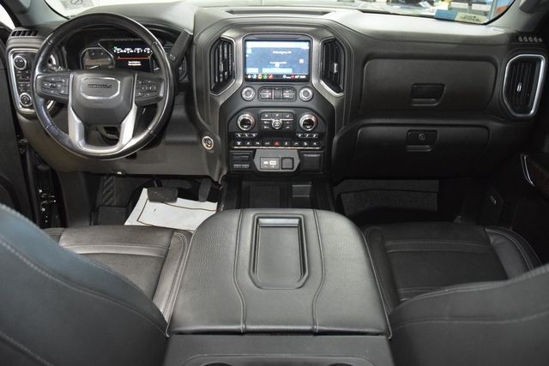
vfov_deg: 48.0
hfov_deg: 67.4
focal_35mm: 27
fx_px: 412
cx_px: 274
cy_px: 183
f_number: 3.5
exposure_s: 1/60
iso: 3200
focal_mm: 18
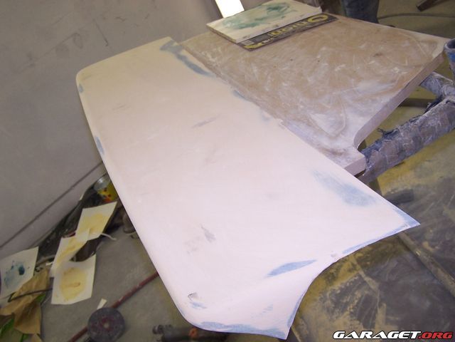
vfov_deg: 37.7
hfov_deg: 49.0
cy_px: 171
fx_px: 499
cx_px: 228
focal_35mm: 38
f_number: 2.8
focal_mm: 6.3
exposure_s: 1/60
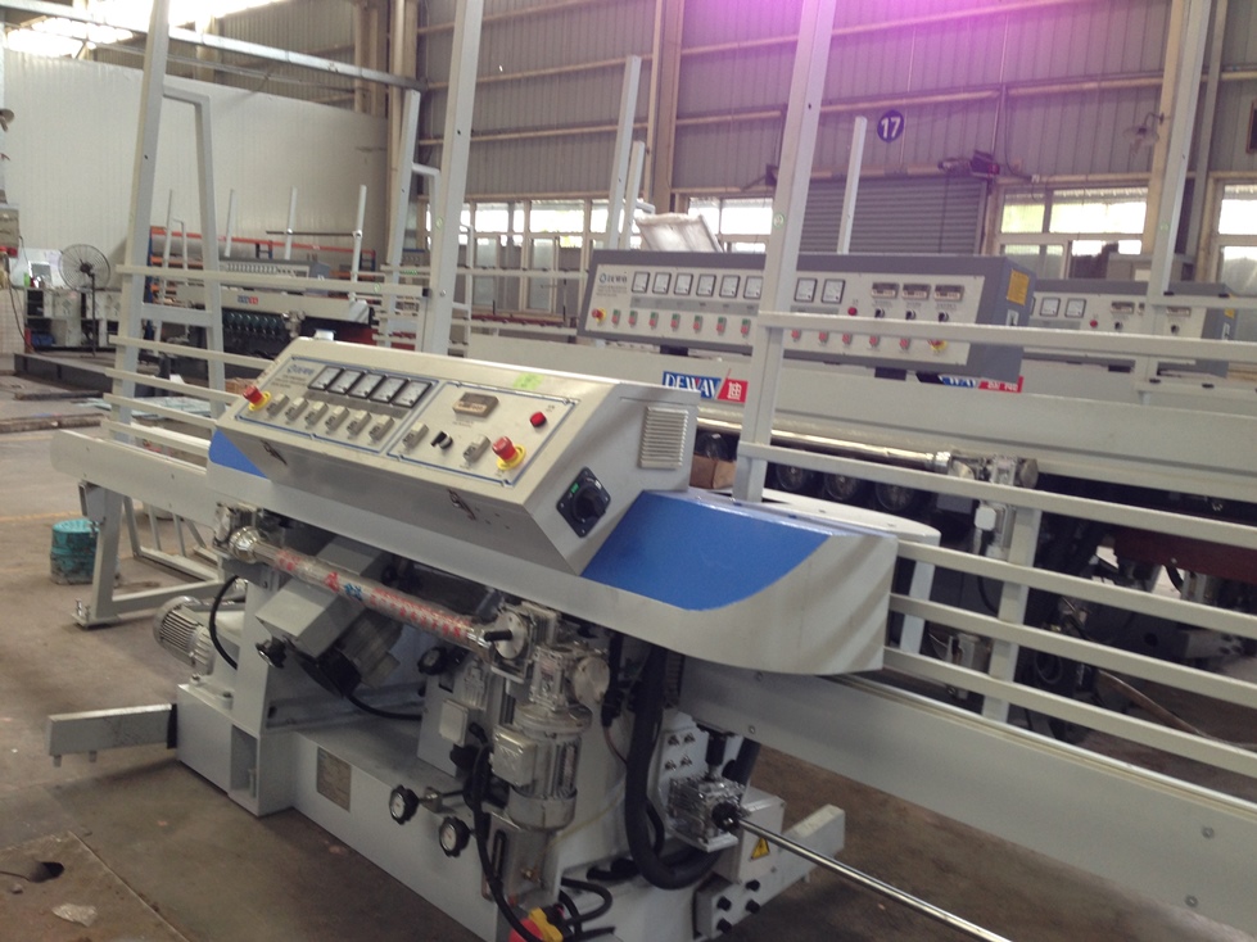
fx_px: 1198
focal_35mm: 33
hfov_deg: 55.4
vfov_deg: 42.9
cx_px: 628
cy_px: 471
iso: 64
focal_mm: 4.12
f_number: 2.4
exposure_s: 1/20
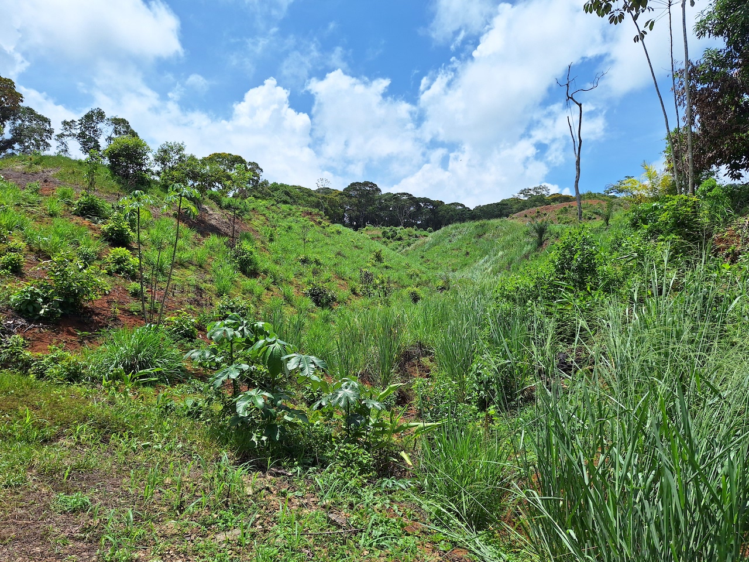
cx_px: 374
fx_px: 498
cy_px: 281
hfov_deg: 73.9
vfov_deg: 58.9
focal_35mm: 23
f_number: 1.8
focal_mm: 5.54
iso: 40
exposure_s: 1/5208
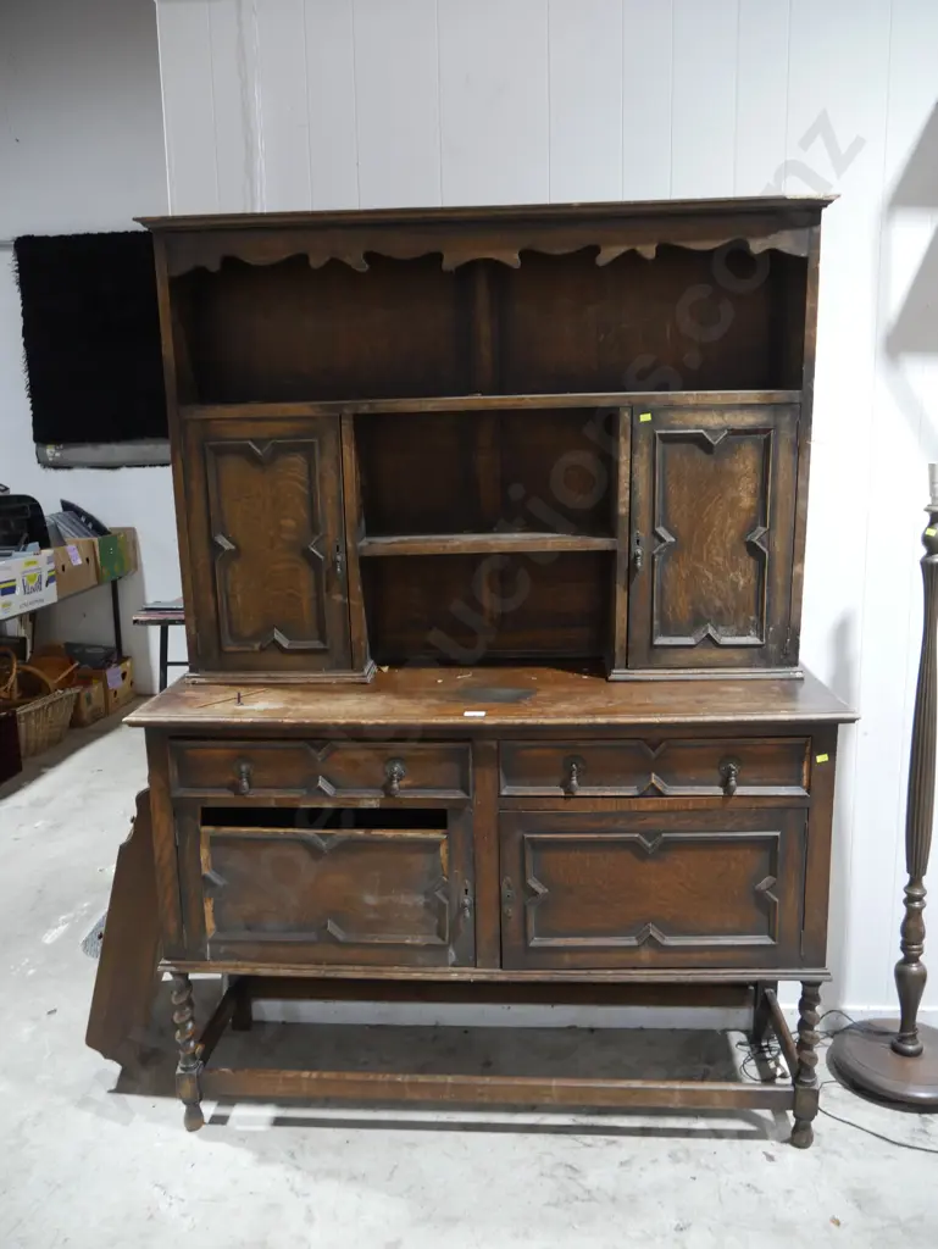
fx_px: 1011
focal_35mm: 28
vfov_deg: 63.4
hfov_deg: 49.8
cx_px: 469
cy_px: 624
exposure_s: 1/60
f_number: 4
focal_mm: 14
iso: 800
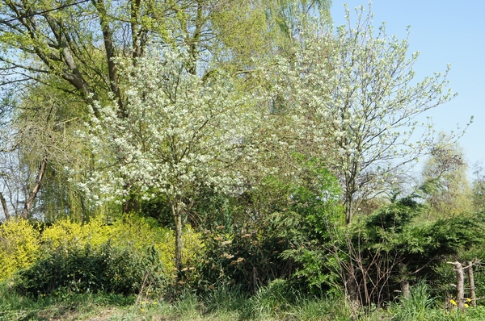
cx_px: 242
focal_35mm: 68
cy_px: 160
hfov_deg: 29.9
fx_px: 908
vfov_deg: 20.1
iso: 200
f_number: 11
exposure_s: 1/125
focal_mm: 45
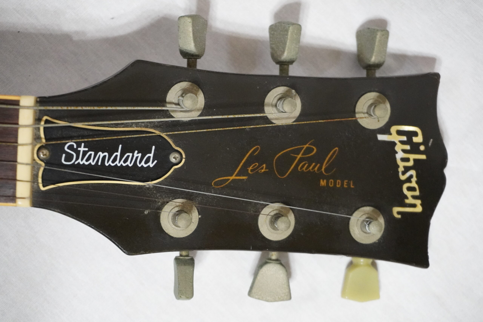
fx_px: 1006
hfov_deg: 27.0
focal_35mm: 75
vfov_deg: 18.2
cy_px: 161
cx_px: 242
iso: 6400
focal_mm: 50
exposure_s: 1/60
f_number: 5.6
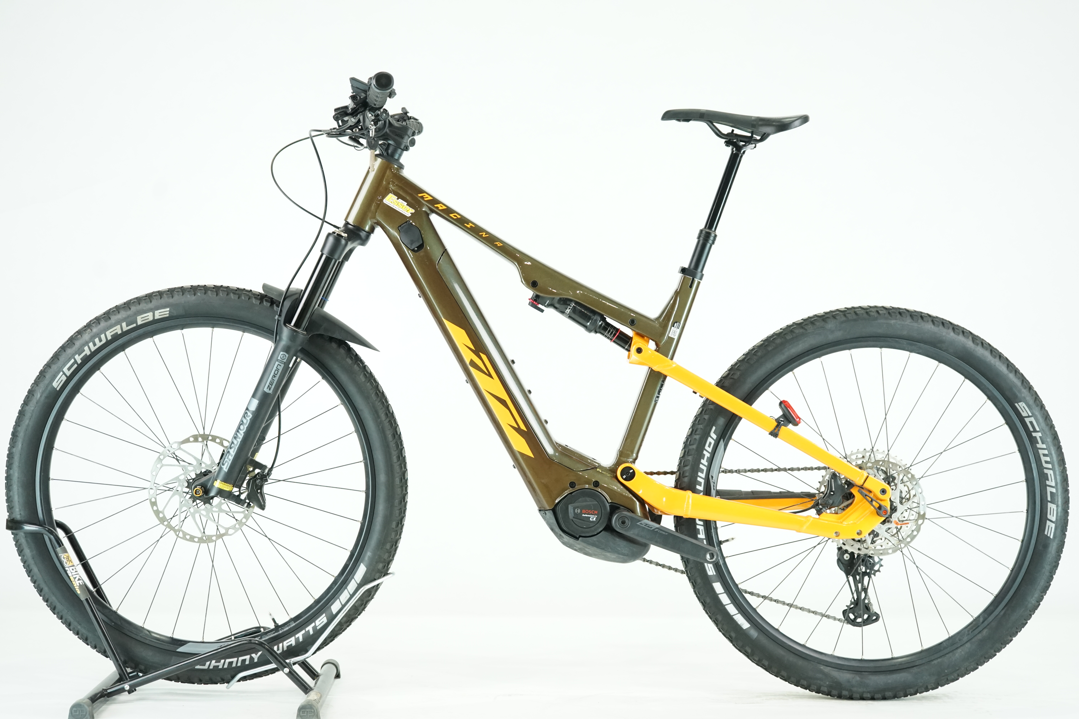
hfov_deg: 37.5
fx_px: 1588
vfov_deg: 25.5
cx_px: 540
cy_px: 360
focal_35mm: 53
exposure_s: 1/200
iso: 2500
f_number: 5
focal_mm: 53
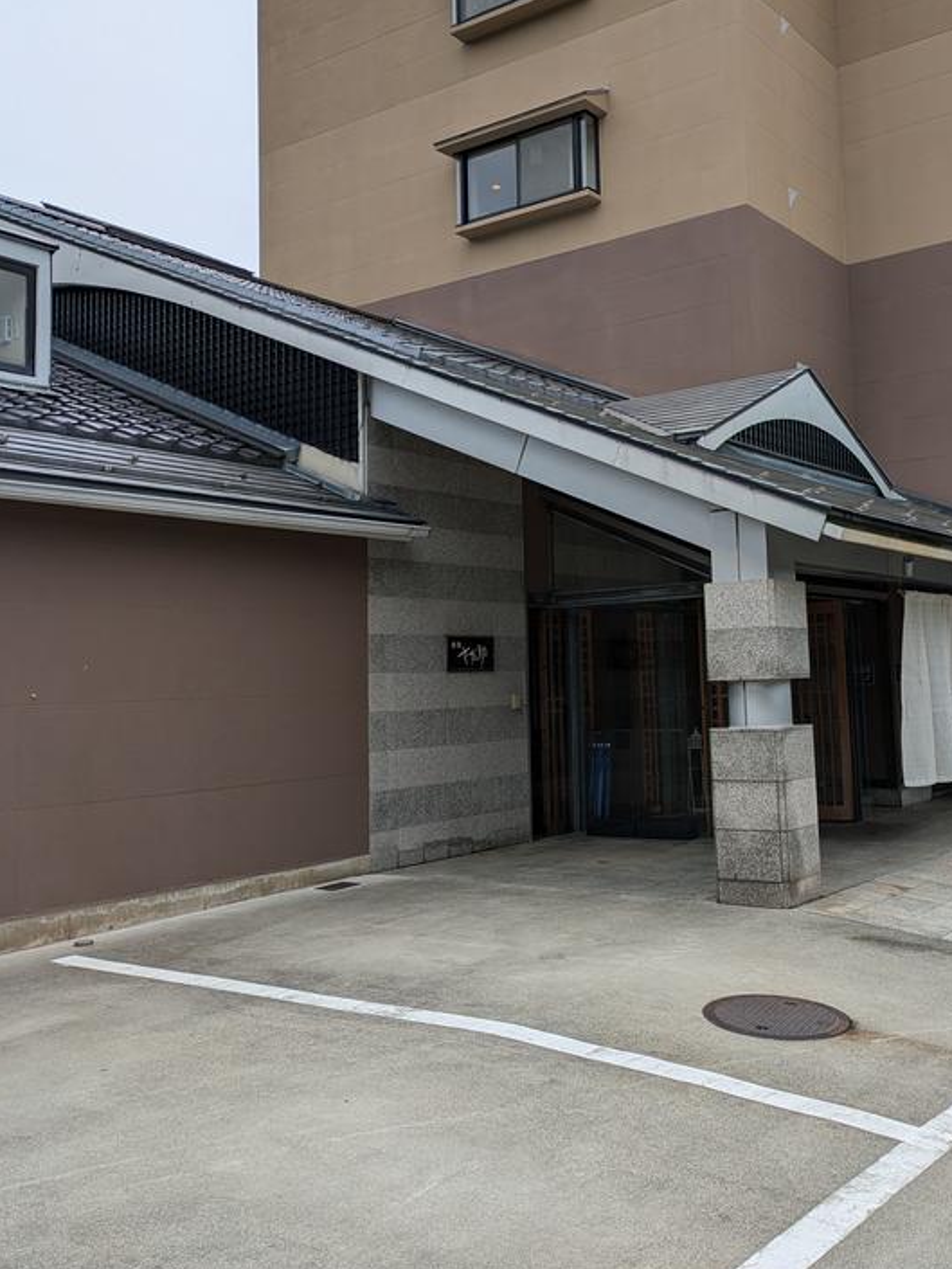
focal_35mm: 34
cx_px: 630
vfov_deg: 53.7
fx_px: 1246
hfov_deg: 41.3
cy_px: 541
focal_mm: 5.43
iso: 42
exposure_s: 1/2222
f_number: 1.89
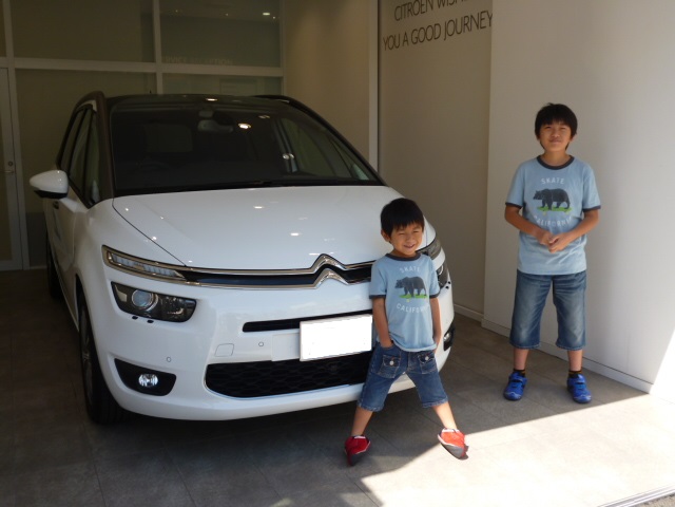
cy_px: 254
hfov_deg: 51.4
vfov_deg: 39.7
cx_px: 338
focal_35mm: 36
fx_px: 702
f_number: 3.5
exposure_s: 1/320
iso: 100
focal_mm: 6.4
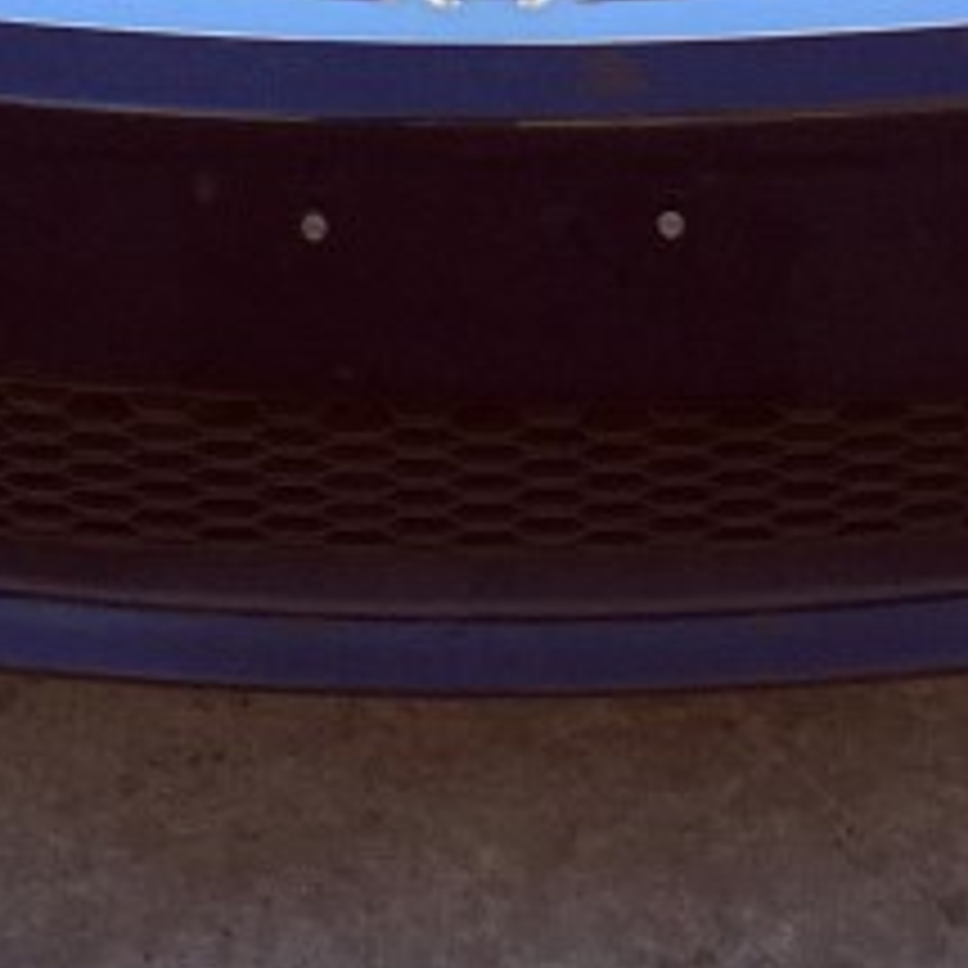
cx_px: 324
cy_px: -756
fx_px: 3860
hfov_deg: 14.3
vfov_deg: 13.0
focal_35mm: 122
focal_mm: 4.15
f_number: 2.2
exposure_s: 1/269
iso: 32
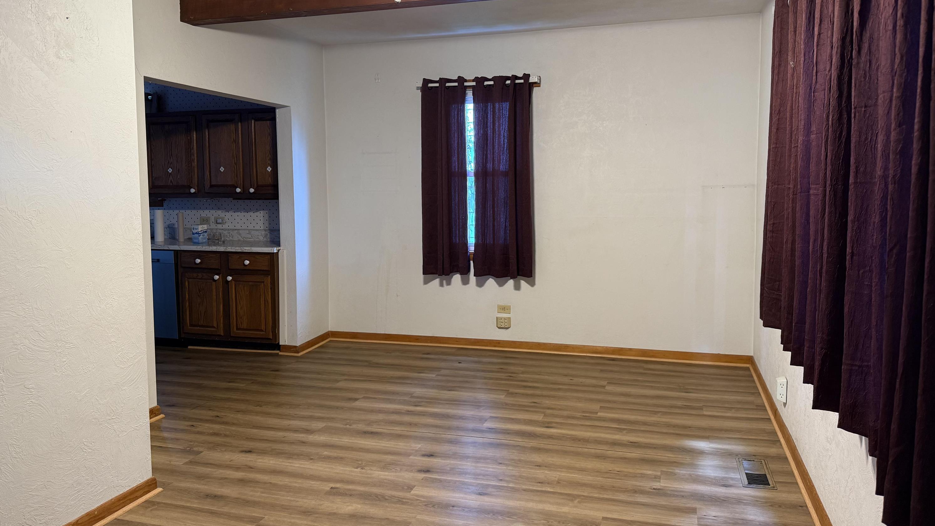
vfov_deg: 42.9
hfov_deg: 69.9
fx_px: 669
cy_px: 244
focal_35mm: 27
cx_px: 467
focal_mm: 6.76
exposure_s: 1/60
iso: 200
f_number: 1.78
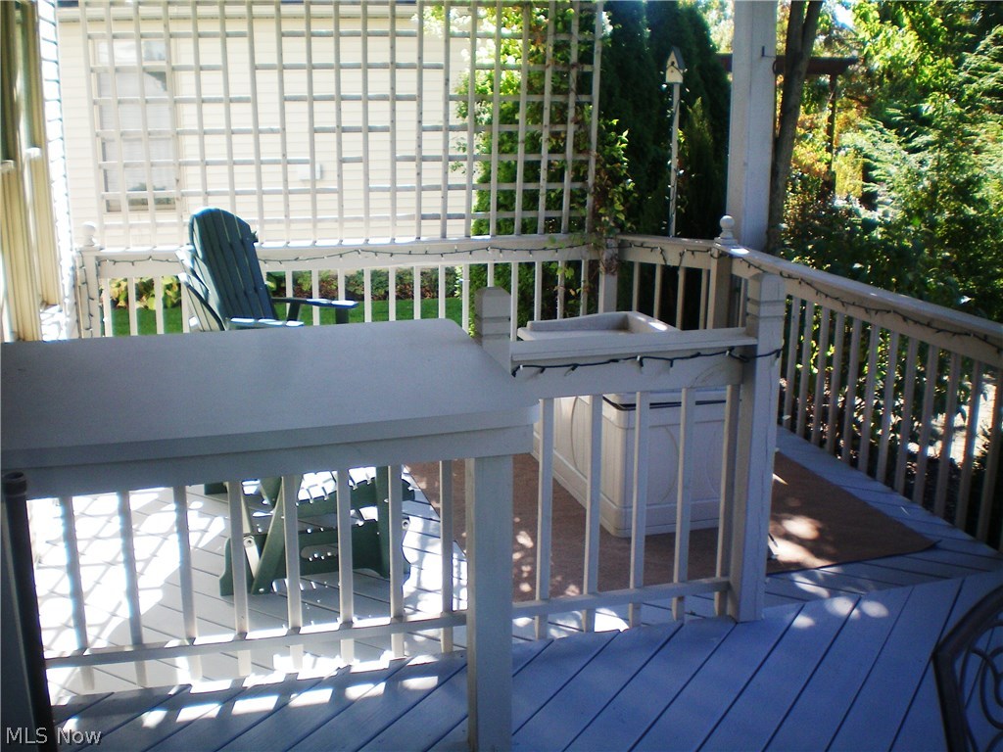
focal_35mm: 38
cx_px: 502
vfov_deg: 37.7
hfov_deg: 49.0
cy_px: 376
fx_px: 1101
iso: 64
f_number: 3.1
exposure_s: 1/100
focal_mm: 6.3
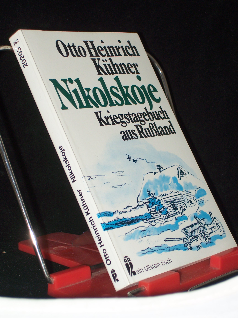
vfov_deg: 23.8
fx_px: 752
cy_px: 159
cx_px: 119
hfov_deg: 18.0
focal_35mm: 82
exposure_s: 1/80
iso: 80
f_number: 4
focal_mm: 13.6
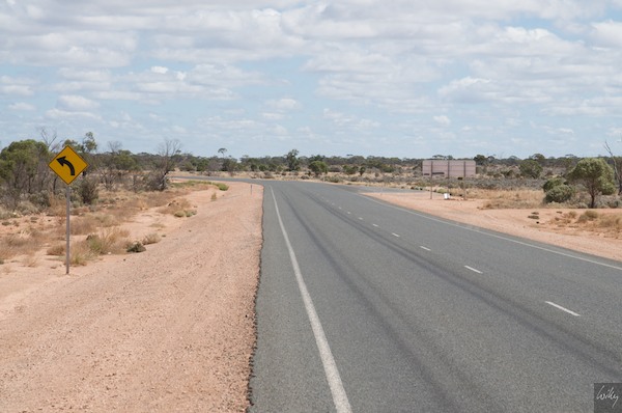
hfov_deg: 17.5
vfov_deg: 11.7
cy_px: 206
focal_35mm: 117
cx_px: 311
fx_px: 2018
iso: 320
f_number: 11
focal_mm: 78
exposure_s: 1/500
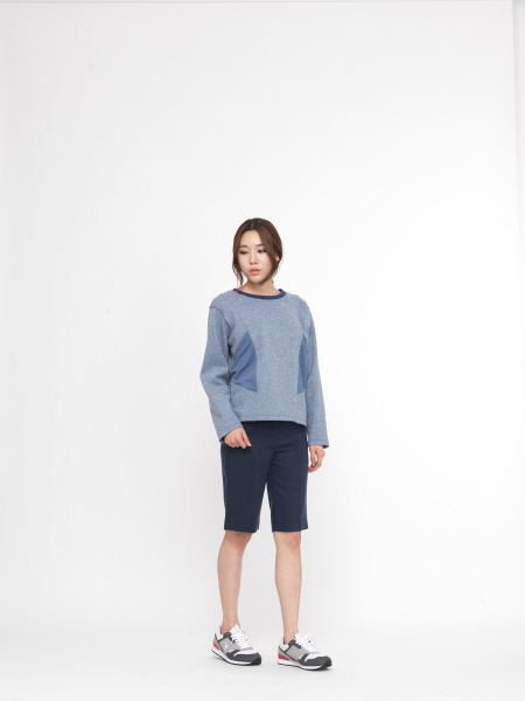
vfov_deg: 31.2
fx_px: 1254
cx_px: 262
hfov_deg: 23.7
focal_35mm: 62
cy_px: 350
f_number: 9
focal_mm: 80
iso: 100
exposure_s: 1/250
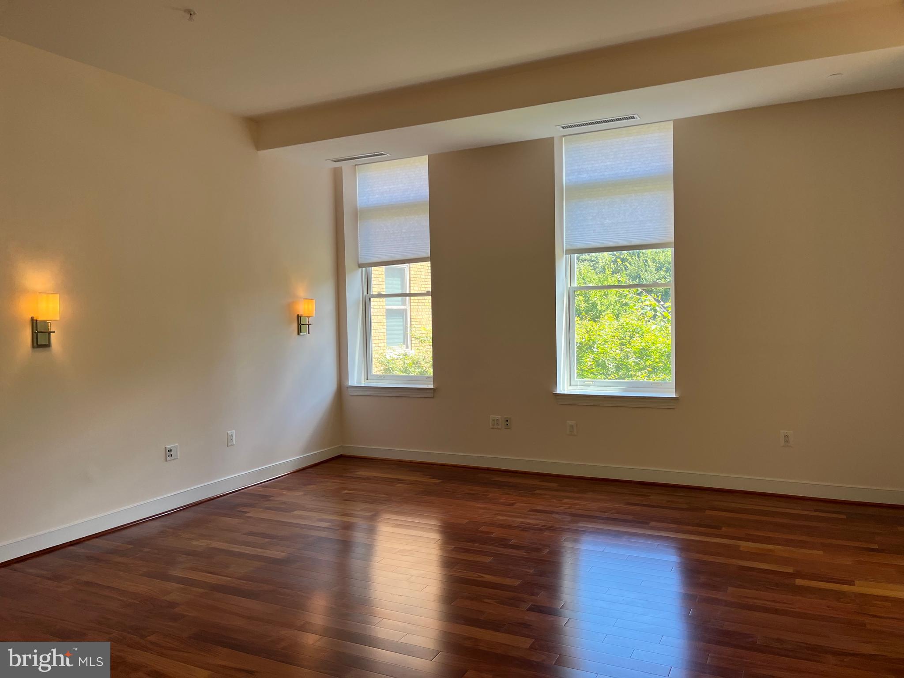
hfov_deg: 67.3
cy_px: 339
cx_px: 452
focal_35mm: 26
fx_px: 679
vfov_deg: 53.1
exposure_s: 1/135
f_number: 1.6
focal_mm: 5.1
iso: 64
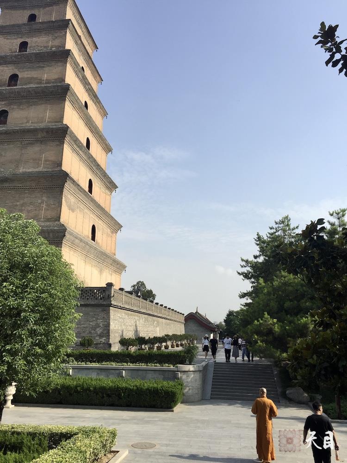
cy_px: 232
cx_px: 174
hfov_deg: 48.2
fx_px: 388
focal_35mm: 29
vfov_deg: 61.7
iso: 32
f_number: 2.2
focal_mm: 4.15
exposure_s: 1/1883
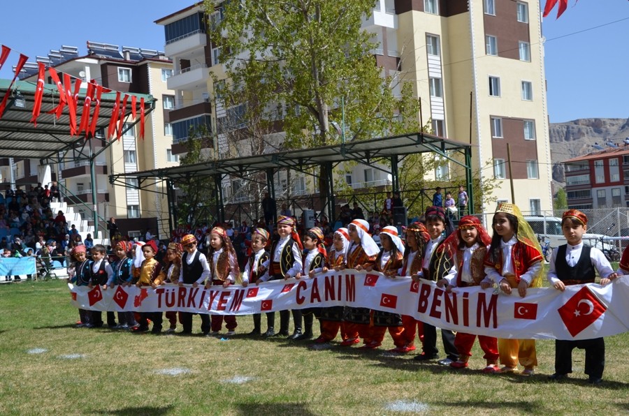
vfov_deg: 27.9
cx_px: 314
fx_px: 837
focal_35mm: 48
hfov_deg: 41.2
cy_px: 208
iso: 100
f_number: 8
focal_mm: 32
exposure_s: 1/250
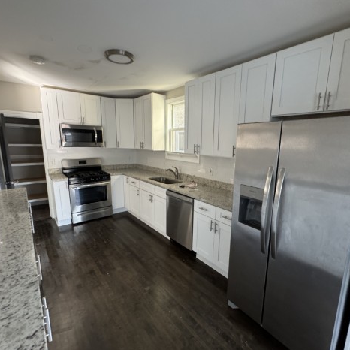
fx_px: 194
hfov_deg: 83.8
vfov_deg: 84.0
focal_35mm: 17
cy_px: 179
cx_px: 188
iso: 320
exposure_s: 1/76
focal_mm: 2.22
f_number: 2.2
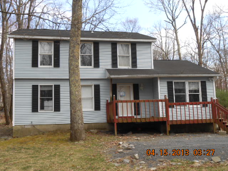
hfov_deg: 42.9
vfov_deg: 32.9
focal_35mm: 44
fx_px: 290
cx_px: 114
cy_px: 86
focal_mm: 7.8
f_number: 4.5
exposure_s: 1/160
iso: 80
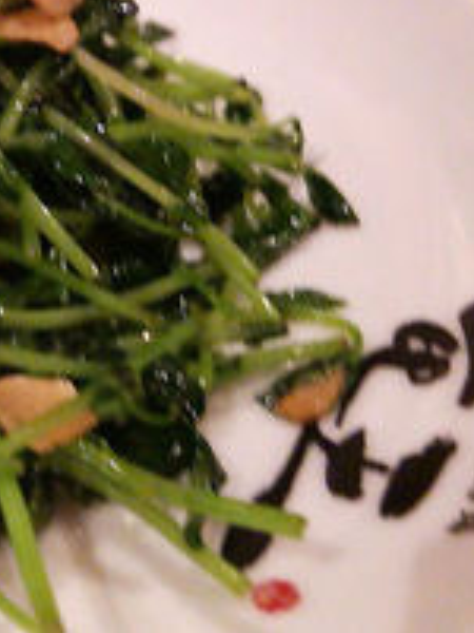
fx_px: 1095
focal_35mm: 60
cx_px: -92
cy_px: 161
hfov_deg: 22.5
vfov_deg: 31.6
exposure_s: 1/16
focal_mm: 4.06
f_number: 1.94
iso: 400
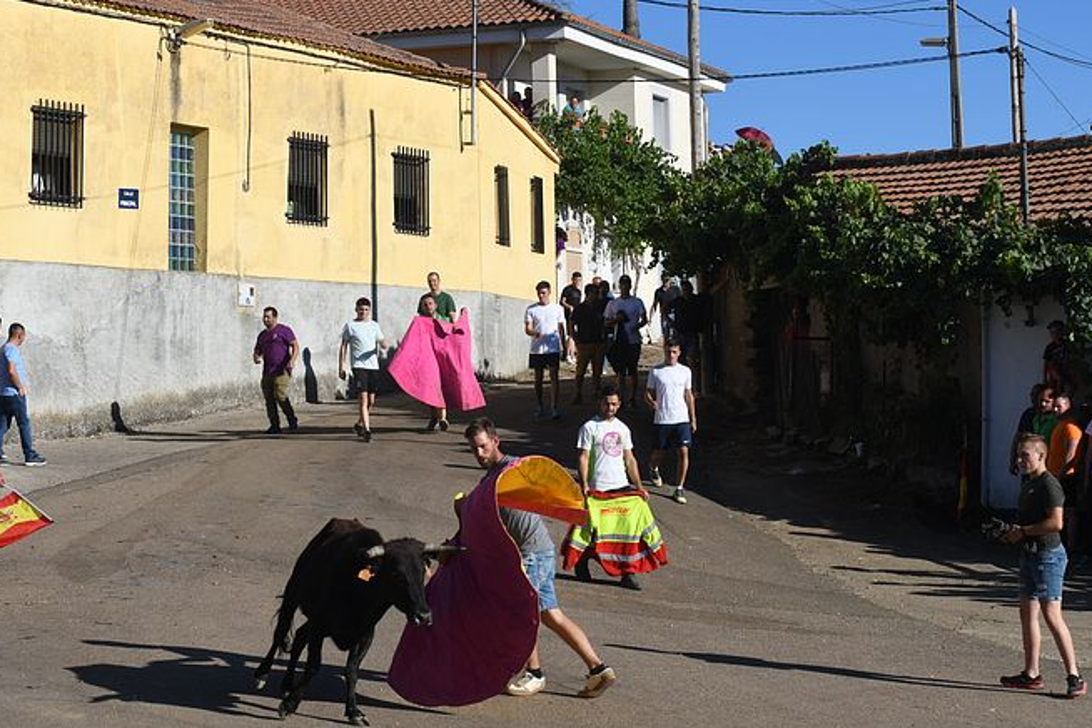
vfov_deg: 15.0
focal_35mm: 91
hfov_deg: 22.4
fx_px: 2760
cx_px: 568
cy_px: 338
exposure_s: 1/400
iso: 200
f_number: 10
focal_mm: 70
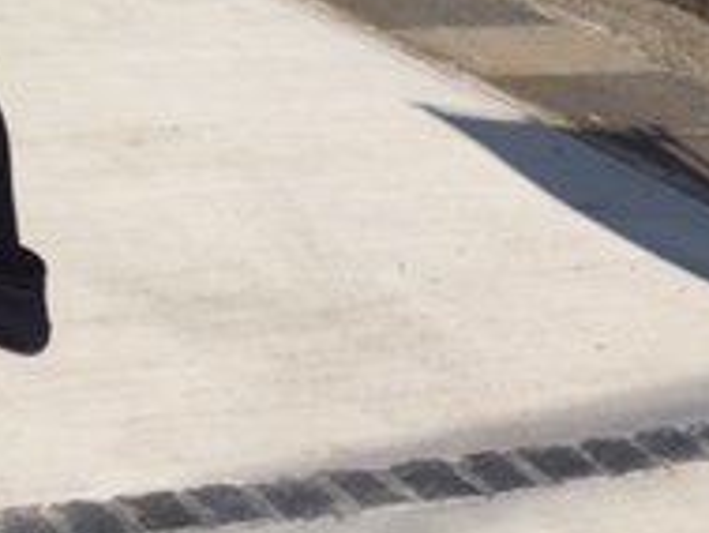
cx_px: -330
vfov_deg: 13.9
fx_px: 2008
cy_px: -338
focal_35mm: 98
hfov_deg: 18.0
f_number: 2.2
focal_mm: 4.15
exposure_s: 1/2639
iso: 32
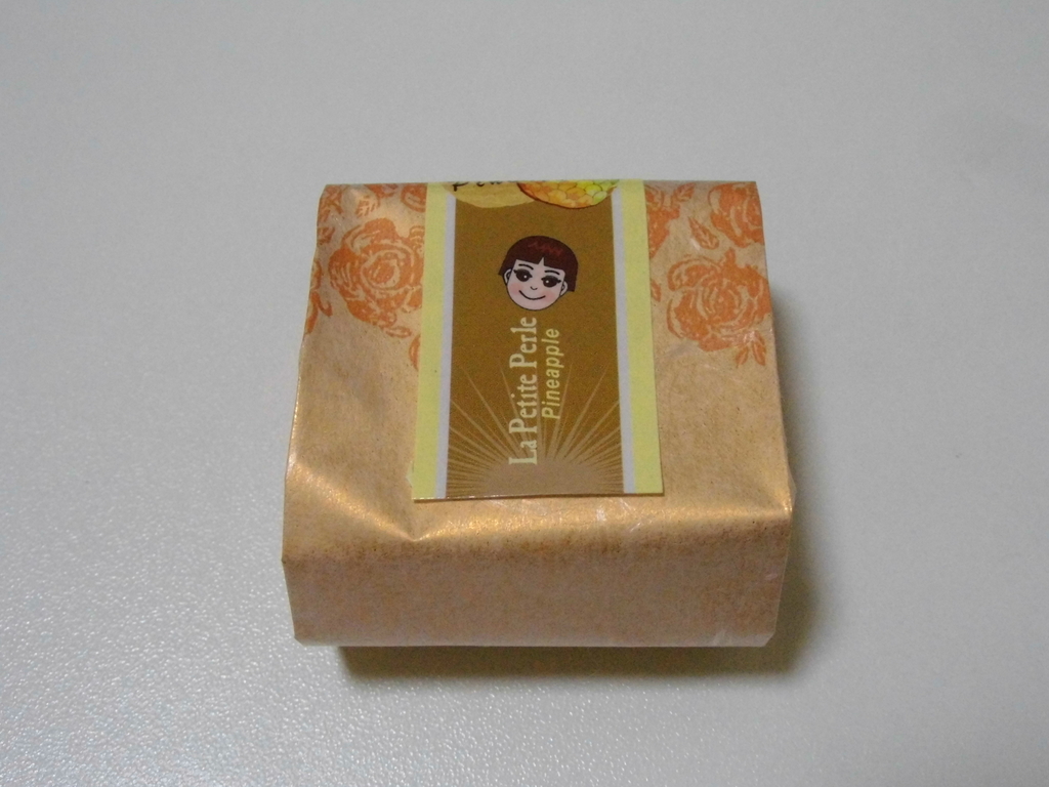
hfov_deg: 50.1
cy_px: 394
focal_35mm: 37
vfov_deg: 38.7
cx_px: 524
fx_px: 1121
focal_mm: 6.61
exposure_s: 1/125
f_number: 3.6
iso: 640
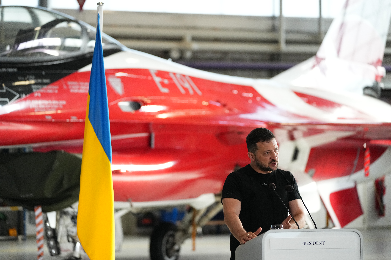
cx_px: 196
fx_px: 1412
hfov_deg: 15.8
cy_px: 130
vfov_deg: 10.5
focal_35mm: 130
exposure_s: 1/4000
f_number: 2.8
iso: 4000
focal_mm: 130
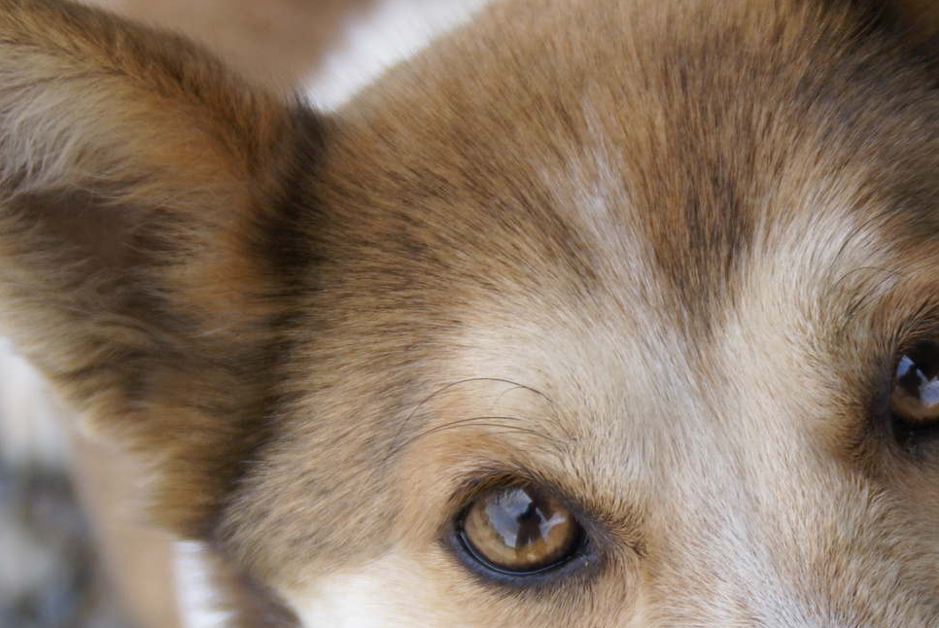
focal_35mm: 233
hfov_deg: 8.8
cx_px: 839
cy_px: 550
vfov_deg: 5.9
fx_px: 6084
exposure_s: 1/200
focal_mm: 75
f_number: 5.6
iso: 160
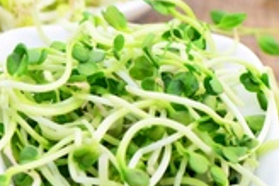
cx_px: -46
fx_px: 2106
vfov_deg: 5.0
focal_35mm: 272
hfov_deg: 7.5
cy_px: 40
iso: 100
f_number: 7.1
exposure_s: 1/50
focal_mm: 105
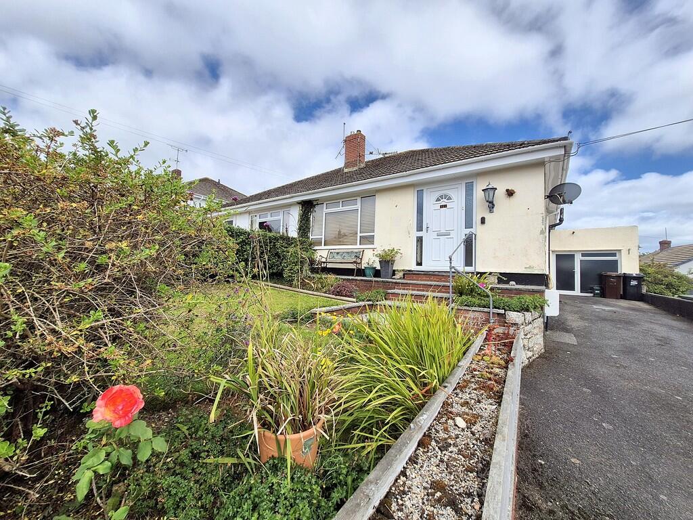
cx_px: 346
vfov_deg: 89.9
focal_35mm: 13
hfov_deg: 106.2
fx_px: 260
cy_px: 260
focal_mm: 1.7
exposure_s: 1/2344
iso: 50
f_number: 2.2
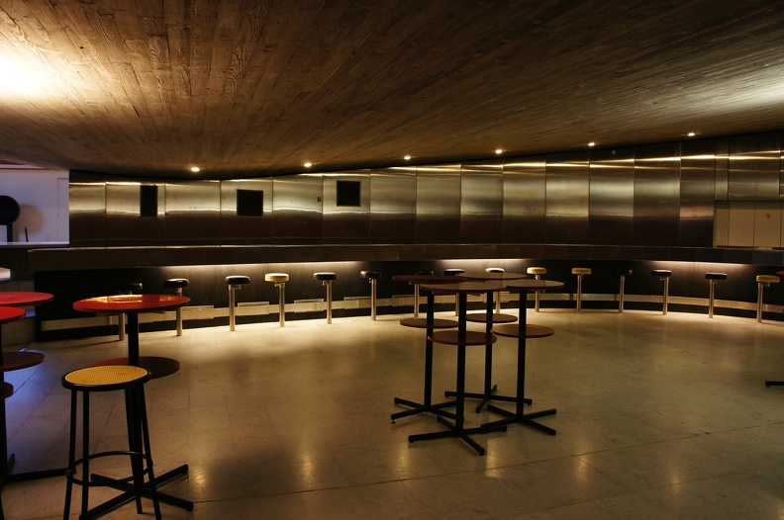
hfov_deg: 67.4
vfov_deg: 47.8
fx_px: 587
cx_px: 392
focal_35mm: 27
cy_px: 260
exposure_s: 1/30
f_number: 3.5
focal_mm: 18
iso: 800
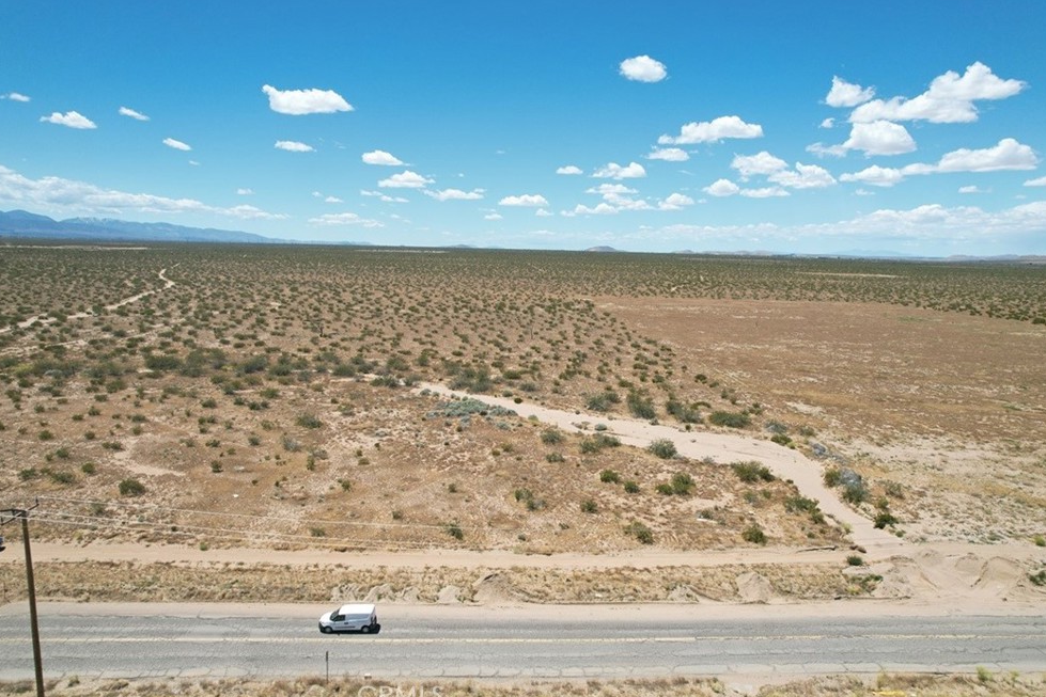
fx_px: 668
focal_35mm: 23
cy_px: 346
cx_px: 513
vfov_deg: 55.1
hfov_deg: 76.1
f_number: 2.8
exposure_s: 1/500
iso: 100
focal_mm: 8.38
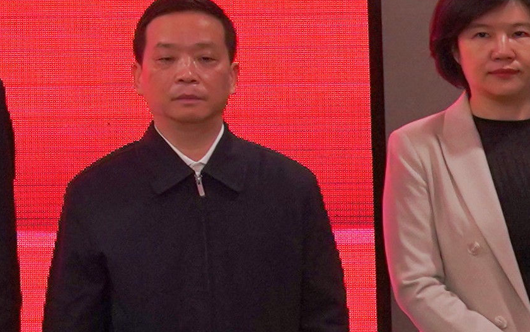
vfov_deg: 7.5
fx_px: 2456
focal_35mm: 170
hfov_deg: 11.2
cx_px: -504
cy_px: -222
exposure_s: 1/160
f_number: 4
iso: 1250
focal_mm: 24
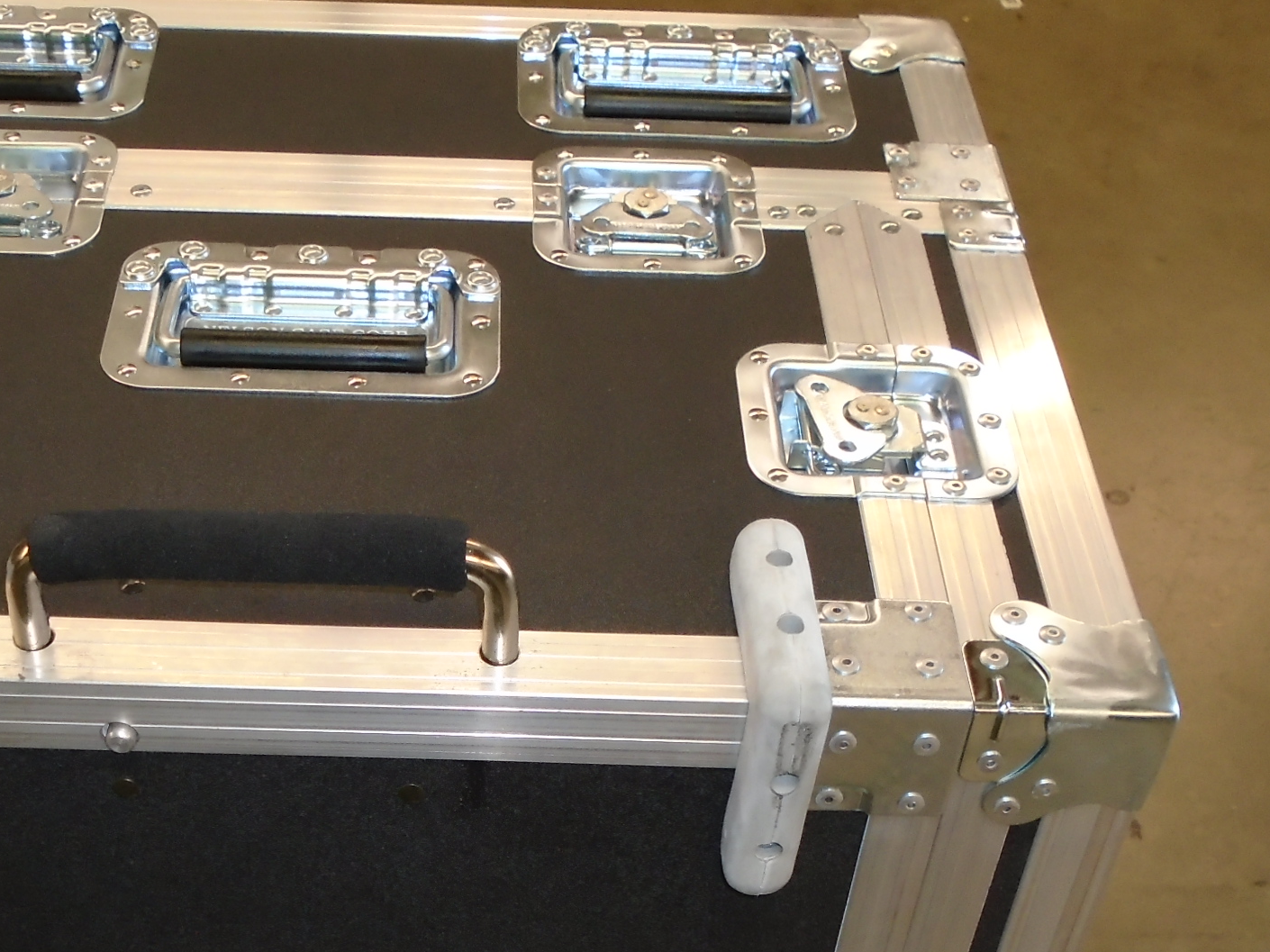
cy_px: 854
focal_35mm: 57
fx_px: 2091
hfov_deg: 33.6
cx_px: 469
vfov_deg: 24.9
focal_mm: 5.5
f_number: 3.5
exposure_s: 1/40
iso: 200
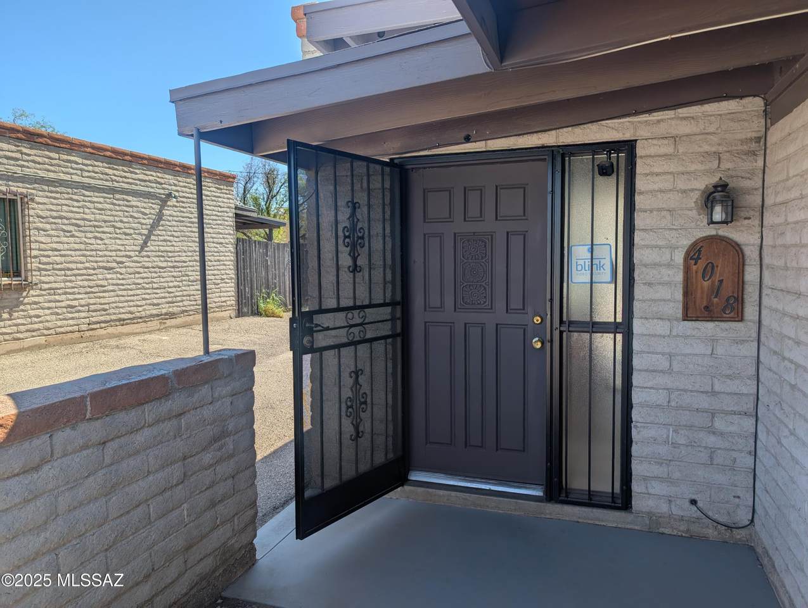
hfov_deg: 71.5
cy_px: 304
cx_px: 404
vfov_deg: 56.9
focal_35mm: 24
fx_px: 561
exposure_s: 1/590
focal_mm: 6.9
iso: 21
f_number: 1.68
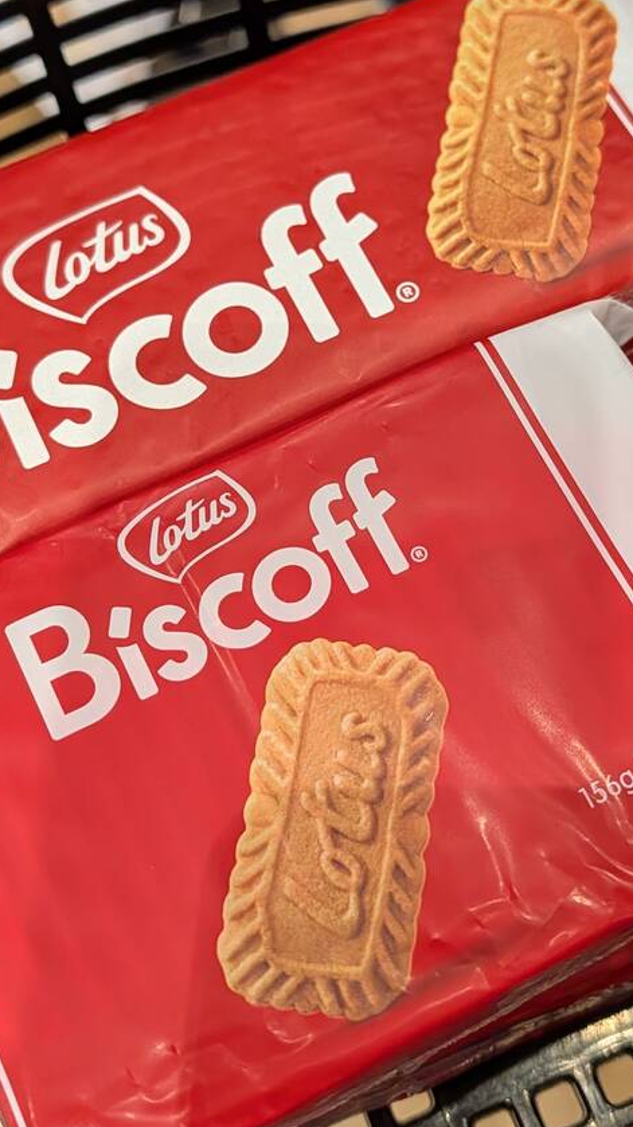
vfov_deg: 41.2
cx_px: 407
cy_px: 464
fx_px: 1493
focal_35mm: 50
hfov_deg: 23.9
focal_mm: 6.9
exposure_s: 1/226
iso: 266
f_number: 1.68
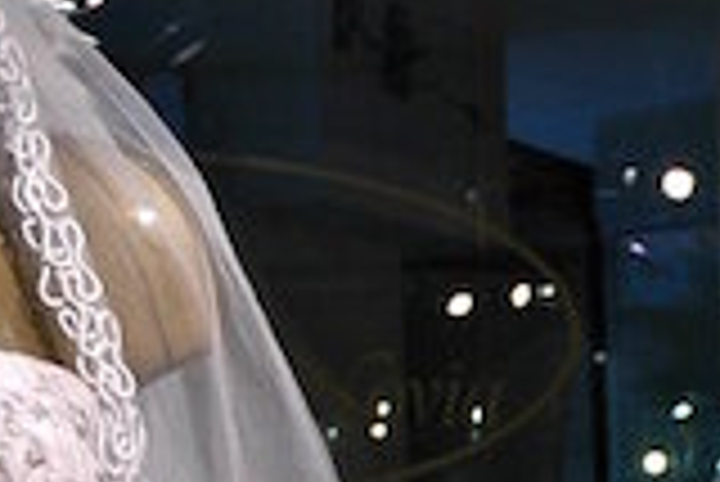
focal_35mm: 261
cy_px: 820
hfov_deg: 7.8
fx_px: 5225
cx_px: 724
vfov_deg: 5.2
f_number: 4
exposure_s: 1/60
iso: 200
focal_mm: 29
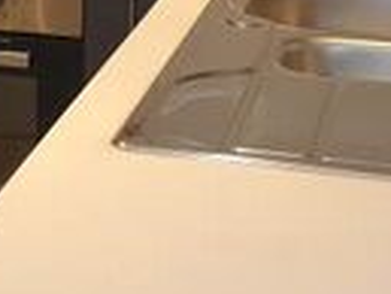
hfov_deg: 13.2
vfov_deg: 10.2
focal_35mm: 141
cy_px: -132
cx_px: -197
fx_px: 1594
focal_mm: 4.32
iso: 125
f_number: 2.4
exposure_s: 1/50
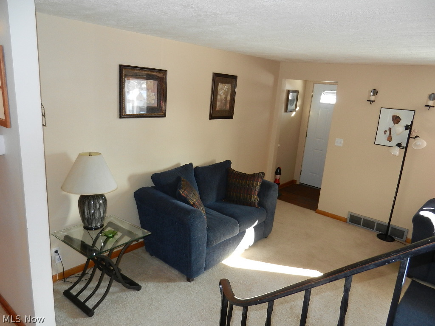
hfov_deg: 69.4
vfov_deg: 54.9
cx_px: 218
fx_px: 314
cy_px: 163
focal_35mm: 25
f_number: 3.5
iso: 200
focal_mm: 4.5
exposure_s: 1/30
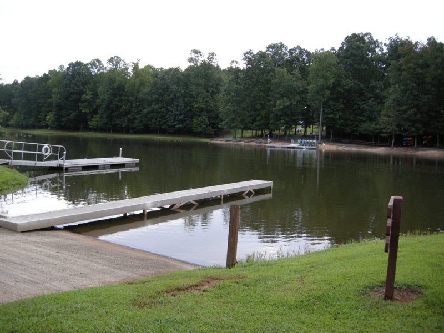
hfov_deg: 52.6
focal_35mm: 35
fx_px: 449
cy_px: 166
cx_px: 222
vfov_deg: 40.7
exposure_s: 1/58
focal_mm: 7.5
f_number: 2.7
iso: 237
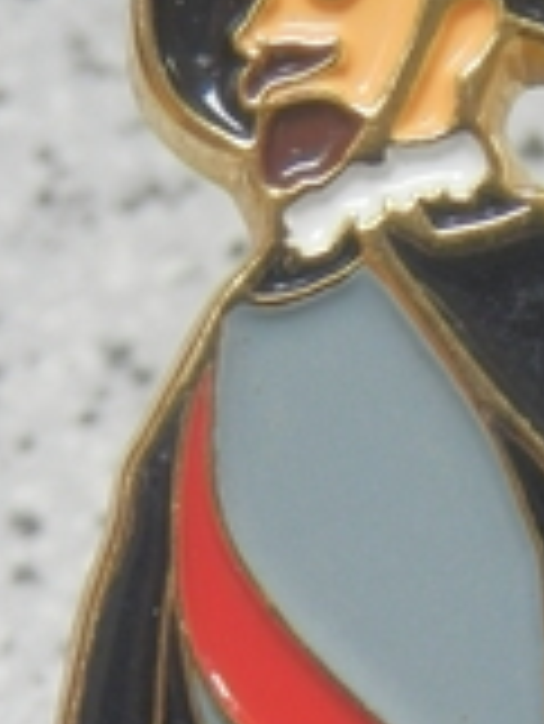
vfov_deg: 14.1
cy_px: 679
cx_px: 513
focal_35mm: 138
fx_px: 2888
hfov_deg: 10.7
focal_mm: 6.7
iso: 200
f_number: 3.9
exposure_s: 1/25
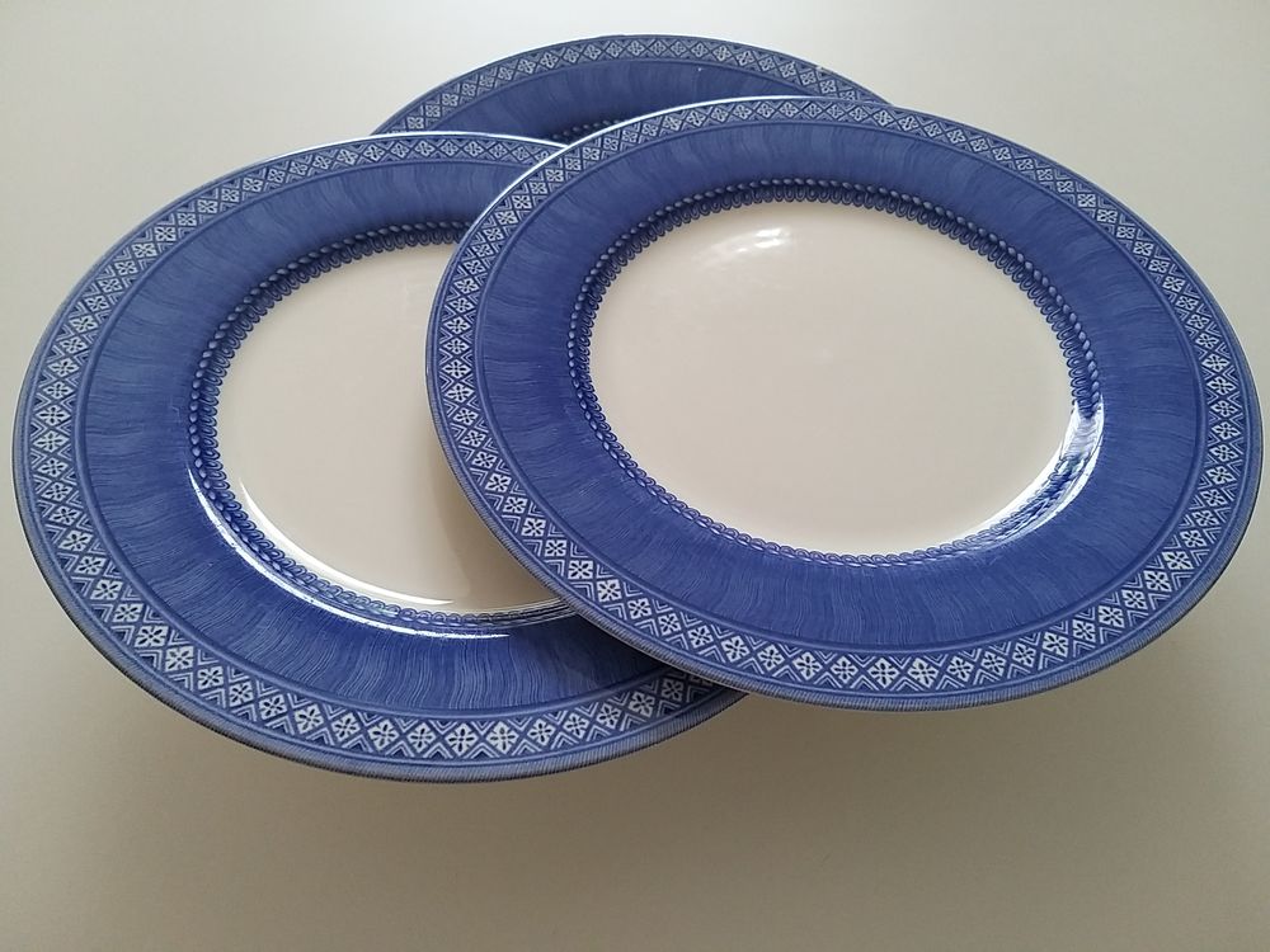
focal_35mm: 27
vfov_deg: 51.4
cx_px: 635
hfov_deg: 65.3
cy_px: 476
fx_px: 991
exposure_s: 1/50
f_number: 1.7
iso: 160
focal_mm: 3.93
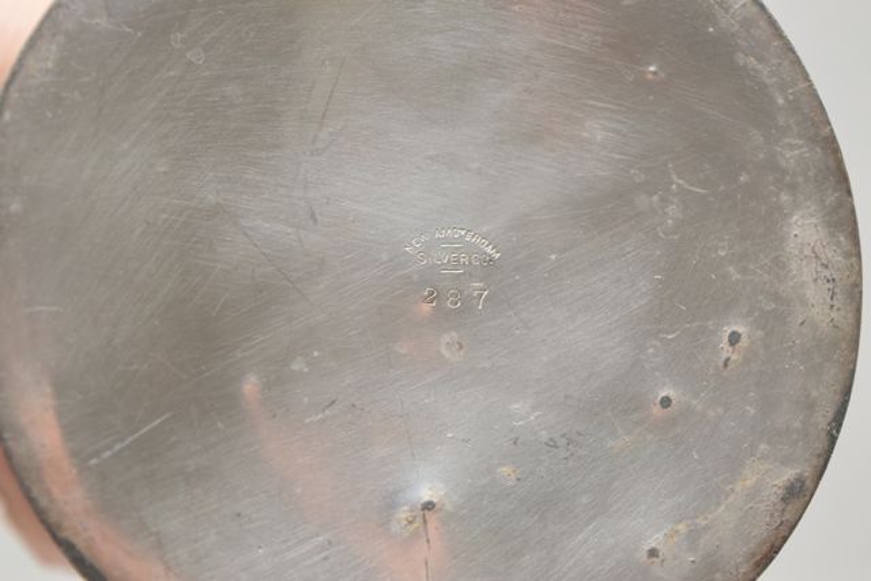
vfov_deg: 16.6
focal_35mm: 82
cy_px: 290
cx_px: 436
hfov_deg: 24.6
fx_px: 1996
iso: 800
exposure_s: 1/125
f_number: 5.6
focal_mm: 55
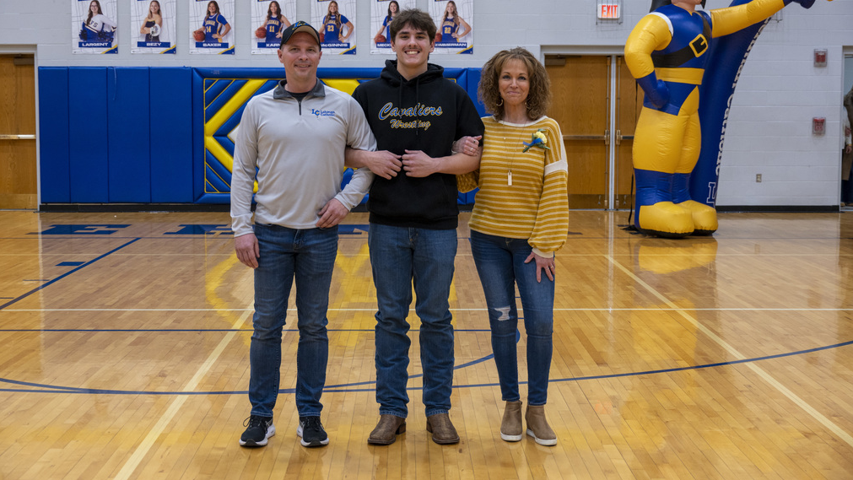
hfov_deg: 39.2
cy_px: 212
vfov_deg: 22.6
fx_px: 1199
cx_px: 422
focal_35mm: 53
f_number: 5.6
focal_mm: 50
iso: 2200
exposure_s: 1/125
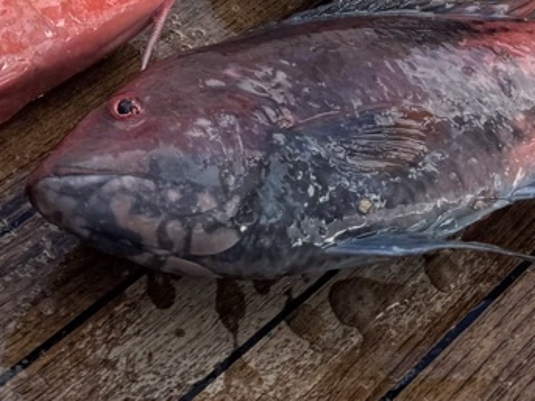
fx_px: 1730
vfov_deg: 11.5
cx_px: 33
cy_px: -477
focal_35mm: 112
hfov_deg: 17.3
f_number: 1.78
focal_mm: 6.86
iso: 80
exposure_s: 1/1366
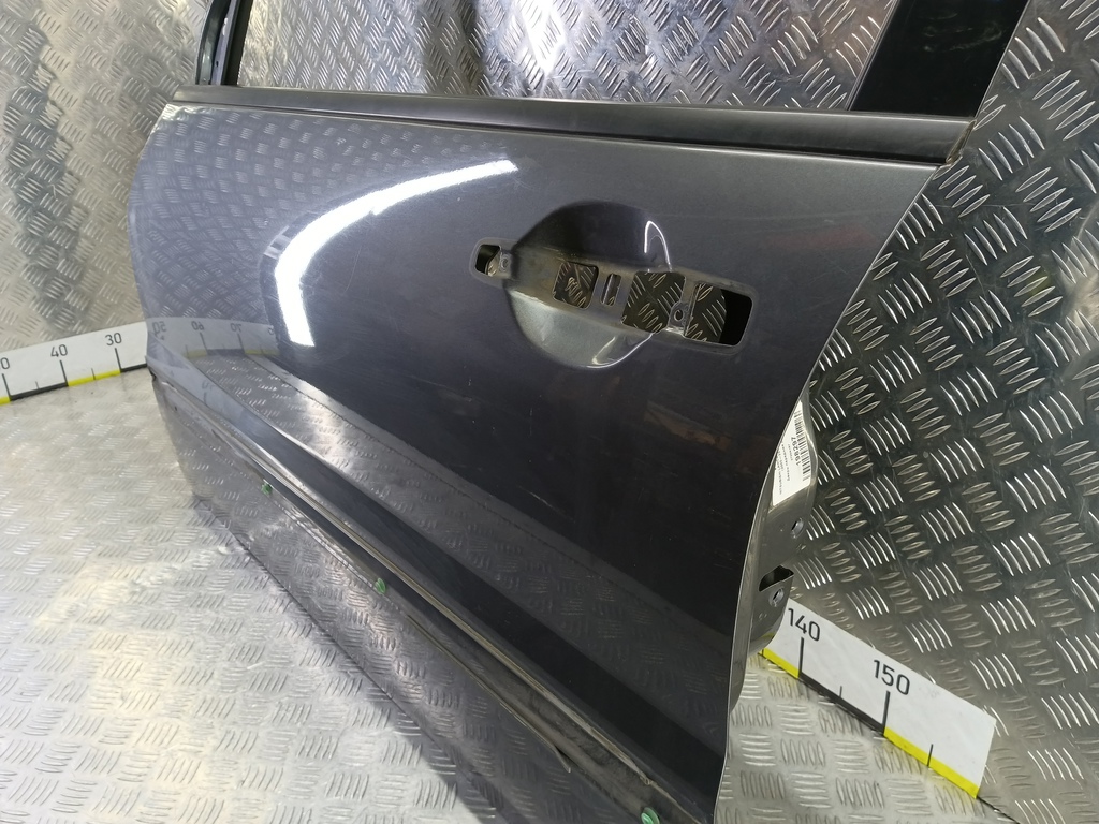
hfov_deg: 73.9
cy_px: 412
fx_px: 730
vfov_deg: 58.9
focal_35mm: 23
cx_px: 550
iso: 205
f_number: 1.6
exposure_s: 1/50
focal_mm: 4.11
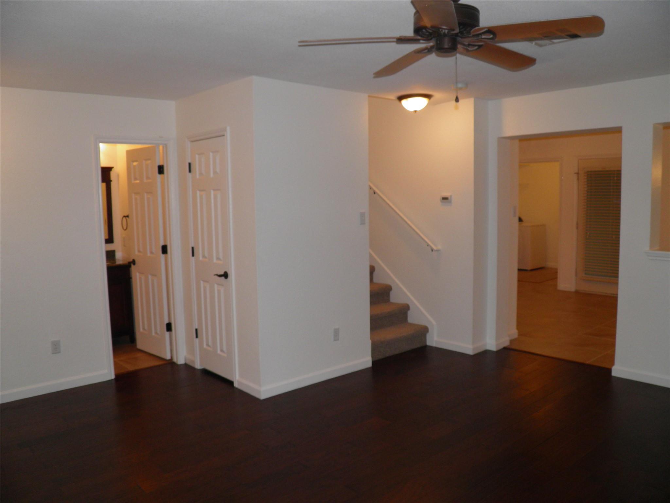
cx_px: 335
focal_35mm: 28
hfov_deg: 63.4
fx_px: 542
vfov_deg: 49.7
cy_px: 252
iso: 100
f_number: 2.8
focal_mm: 4.9
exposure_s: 1/30
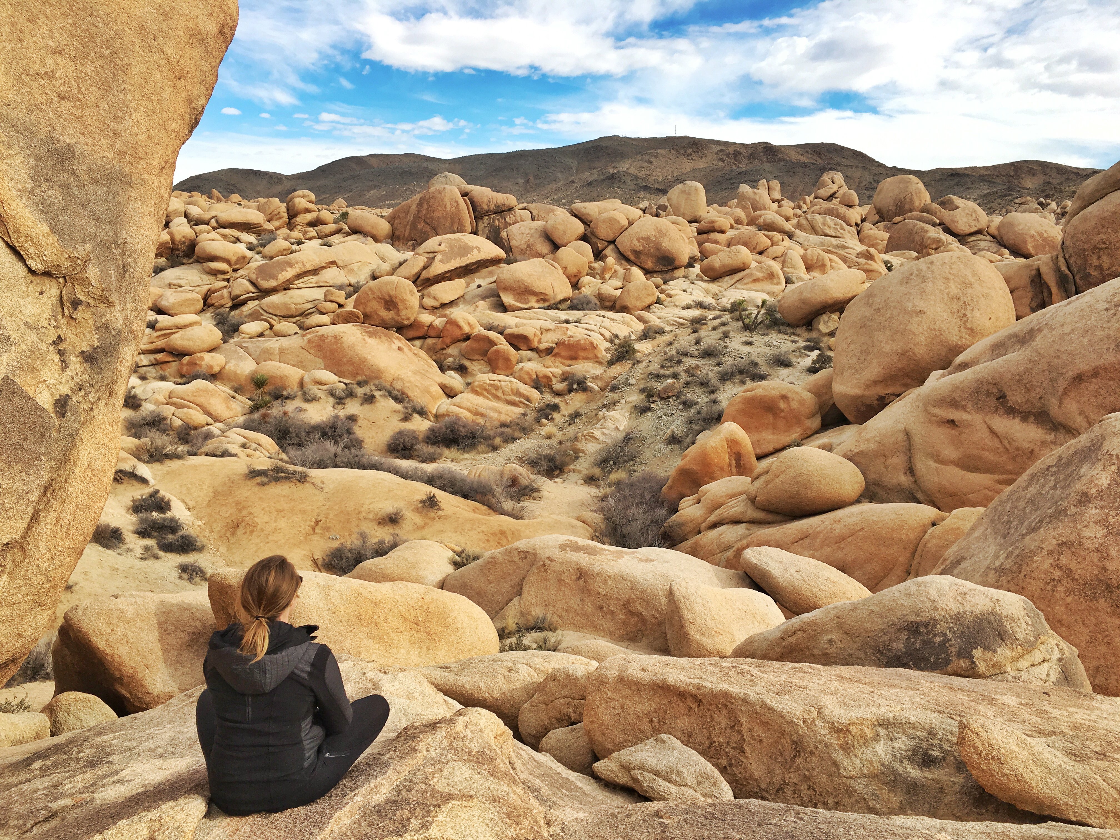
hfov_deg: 61.7
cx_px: 560
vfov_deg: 48.2
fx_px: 938
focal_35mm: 29
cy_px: 420
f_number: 2.2
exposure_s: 1/1508
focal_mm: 4.15
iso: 25
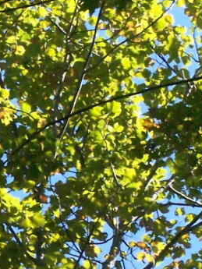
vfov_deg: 4.3
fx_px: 3600
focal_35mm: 463
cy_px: 221
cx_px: -118
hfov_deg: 3.2
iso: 400
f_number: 4.5
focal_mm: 19.4
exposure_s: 1/1000
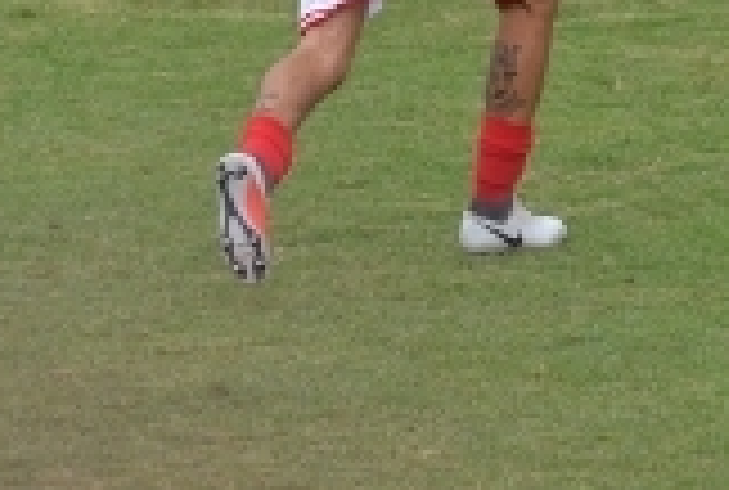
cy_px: -279
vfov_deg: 2.0
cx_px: 220
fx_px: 14011
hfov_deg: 3.0
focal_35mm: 690
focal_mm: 175
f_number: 5.6
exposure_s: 1/1000
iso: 640
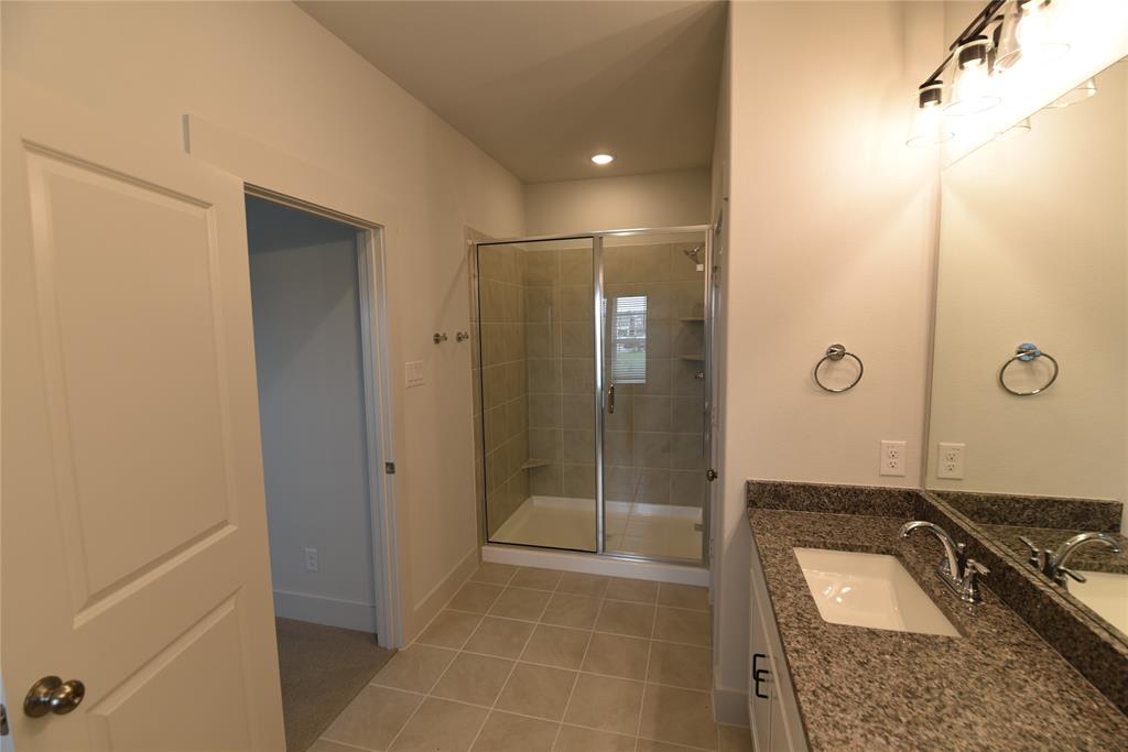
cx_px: 564
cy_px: 376
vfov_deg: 77.3
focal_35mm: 15
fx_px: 470
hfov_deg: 100.4
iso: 400
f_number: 5
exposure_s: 1/100
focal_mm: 15
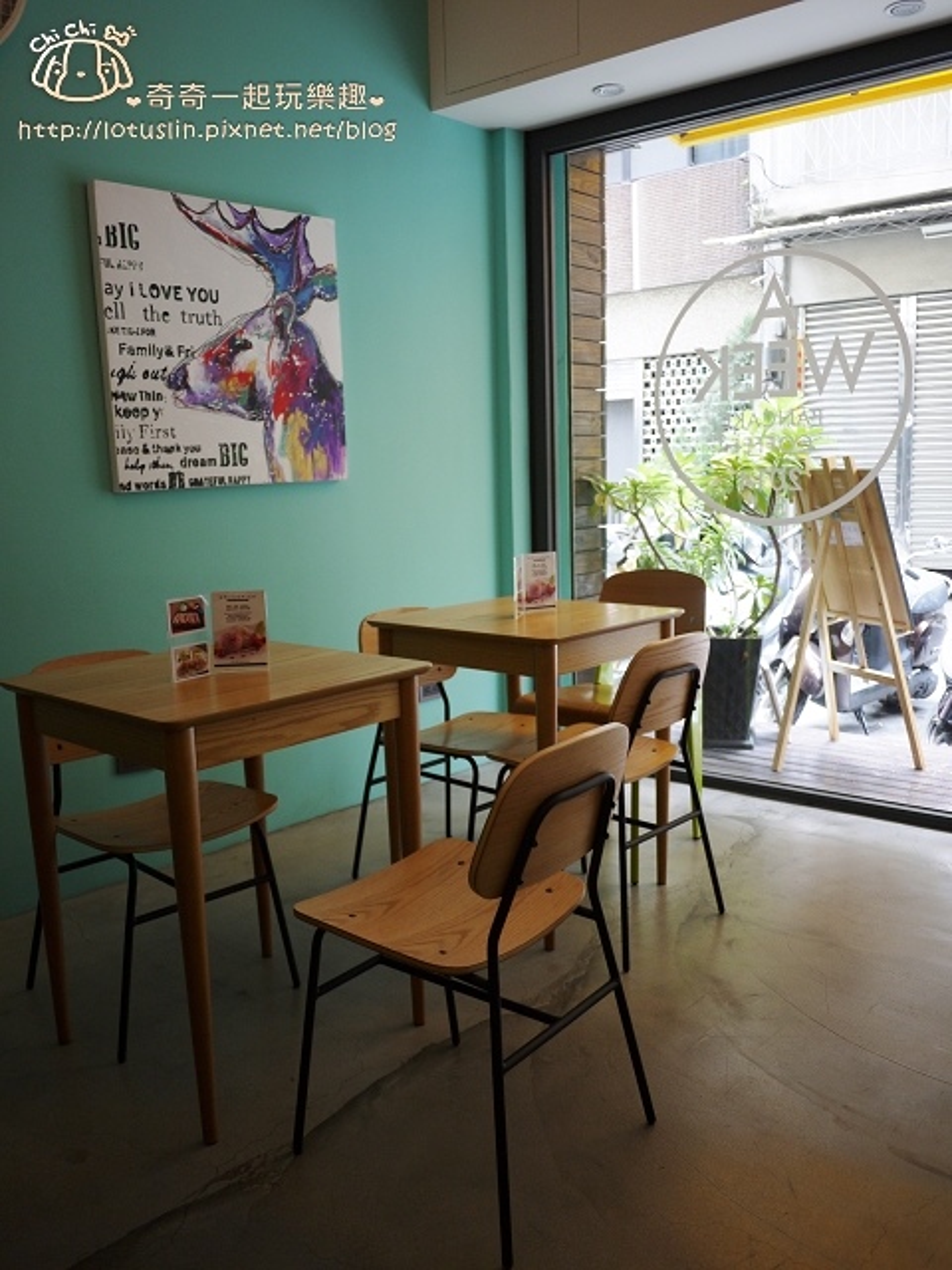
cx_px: 476
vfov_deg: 63.4
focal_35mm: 28
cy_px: 635
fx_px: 1027
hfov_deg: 49.7
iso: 100
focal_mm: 14
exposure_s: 1/100
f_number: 2.5
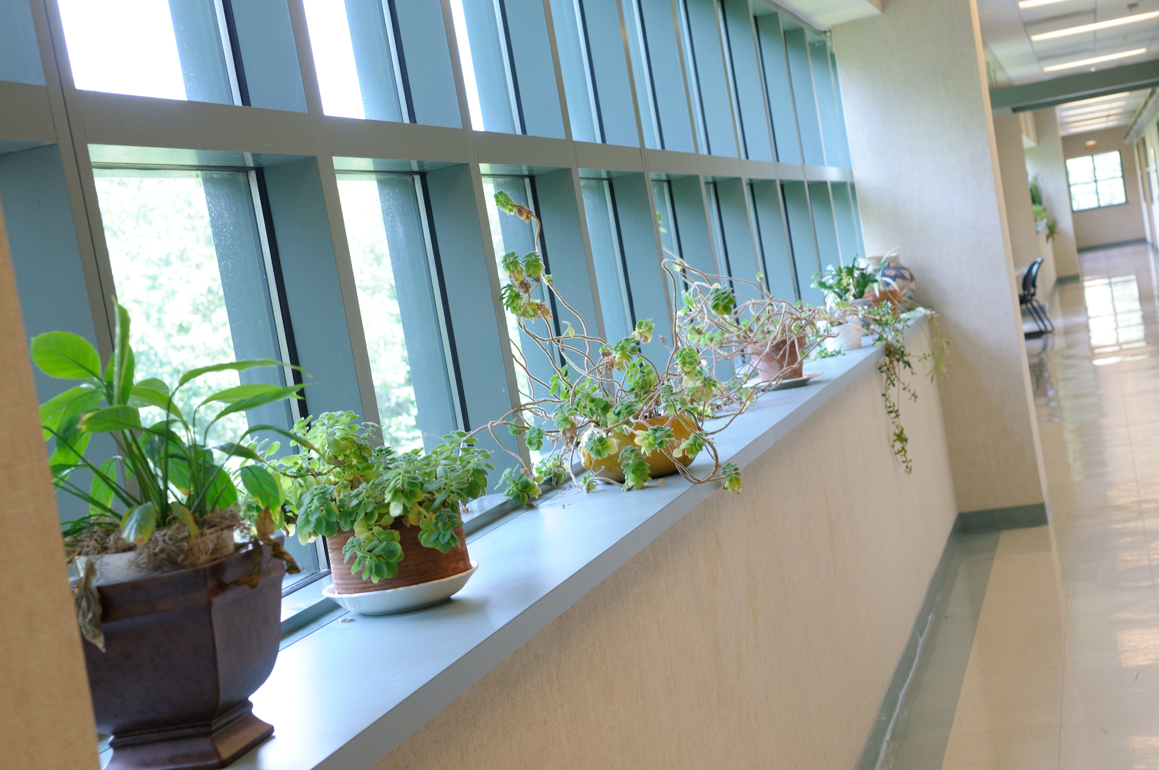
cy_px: 385
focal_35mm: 60
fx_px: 1929
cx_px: 580
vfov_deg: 22.6
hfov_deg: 33.4
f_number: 5.6
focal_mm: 40
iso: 400
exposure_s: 1/60
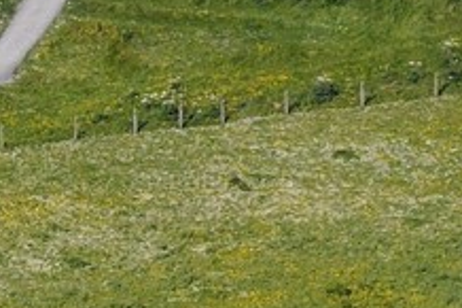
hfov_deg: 1.4
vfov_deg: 0.9
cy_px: -66
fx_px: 18812
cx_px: -1210
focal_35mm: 1467
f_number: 9
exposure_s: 1/800
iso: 400
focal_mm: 200
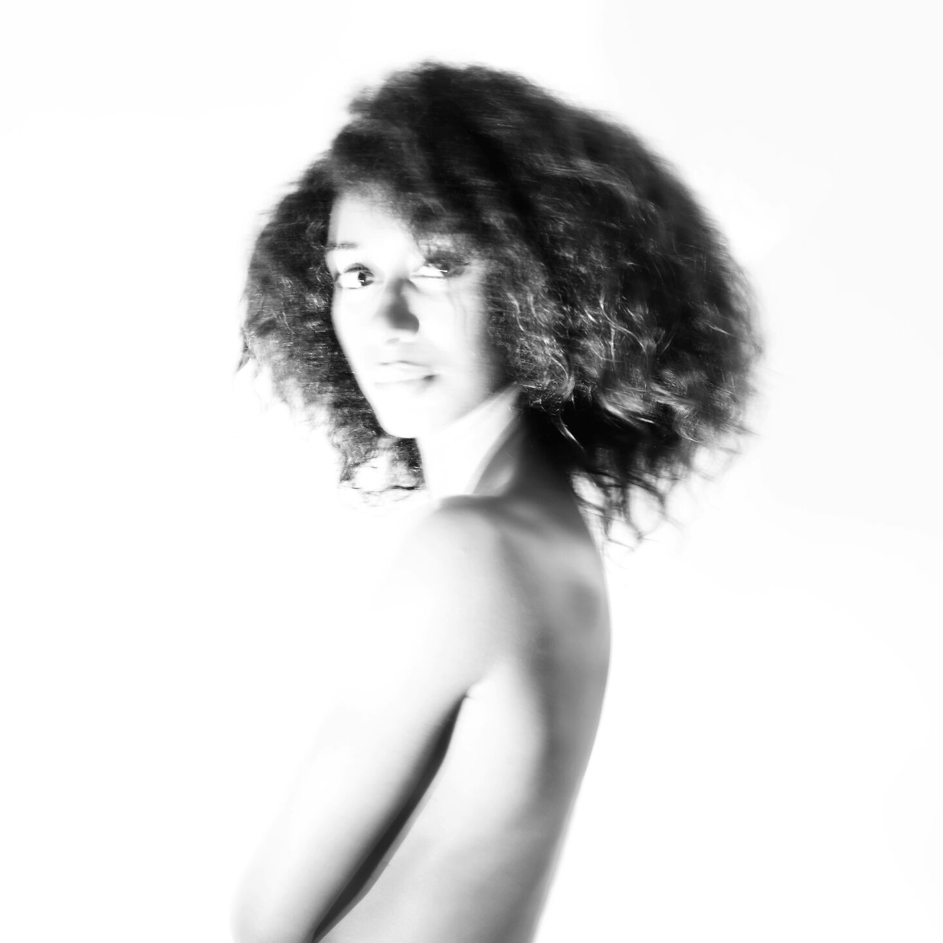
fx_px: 1726
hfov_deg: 30.6
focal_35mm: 56
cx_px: 443
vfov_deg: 30.6
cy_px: 491
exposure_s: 20
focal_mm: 40
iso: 500
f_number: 3.5
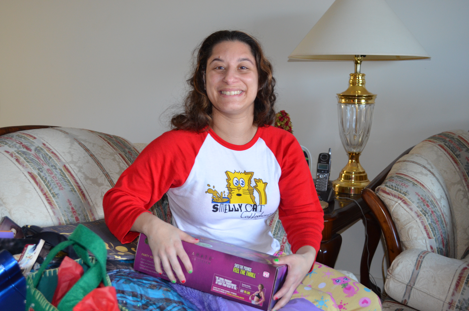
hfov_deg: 43.7
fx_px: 585
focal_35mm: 45
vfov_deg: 29.7
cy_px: 156
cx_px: 234
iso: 1000
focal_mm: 30
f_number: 4.5
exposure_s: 1/60
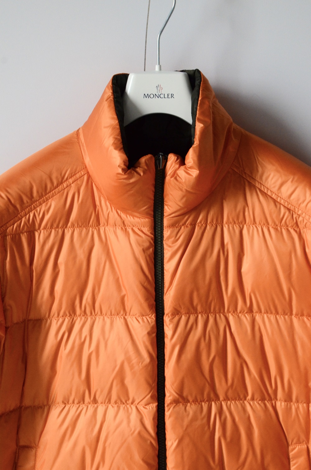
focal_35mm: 57
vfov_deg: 35.1
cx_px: 156
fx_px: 742
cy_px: 235
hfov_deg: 23.7
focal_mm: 38
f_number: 7.1
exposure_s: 1/13
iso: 1600
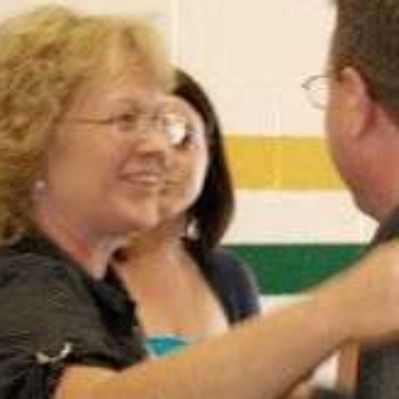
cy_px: 221
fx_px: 1865
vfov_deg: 12.2
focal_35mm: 143
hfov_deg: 12.2
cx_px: 224
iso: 1600
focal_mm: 46
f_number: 5.3
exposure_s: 1/30
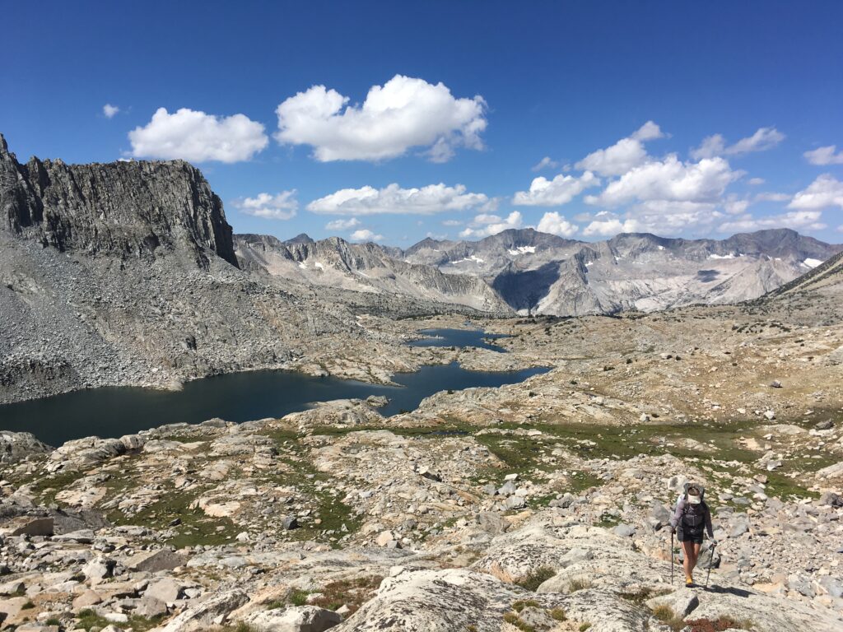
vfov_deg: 48.2
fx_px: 706
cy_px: 316
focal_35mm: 29
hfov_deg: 61.7
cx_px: 422
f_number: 2.2
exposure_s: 1/2653
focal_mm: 4.15
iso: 25
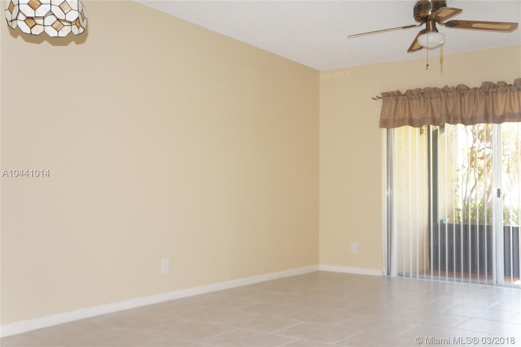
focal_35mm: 38
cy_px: 174
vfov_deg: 35.5
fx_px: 543
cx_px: 260
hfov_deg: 51.3
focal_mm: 25
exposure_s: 1/125
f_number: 4
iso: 1600
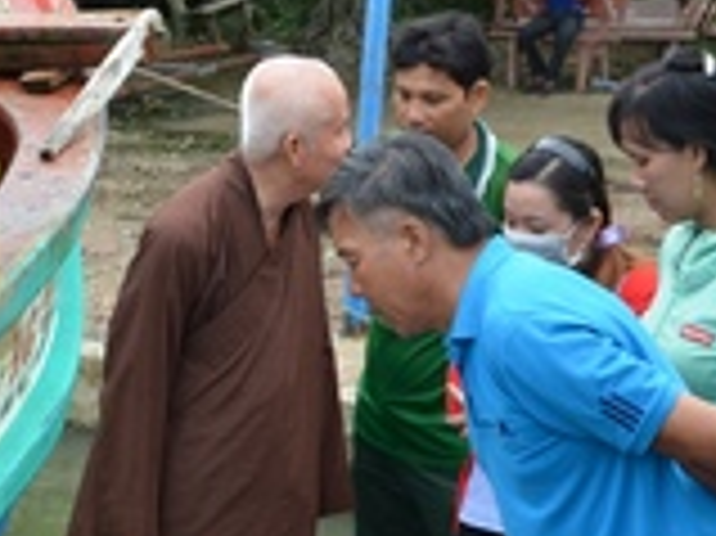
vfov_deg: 11.8
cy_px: 493
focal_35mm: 124
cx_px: 23
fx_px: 2562
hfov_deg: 15.6
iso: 250
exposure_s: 1/160
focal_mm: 21
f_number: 6.3
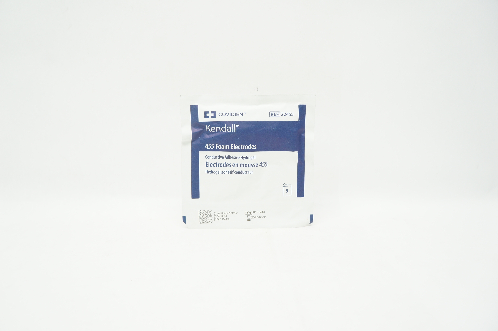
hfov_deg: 67.4
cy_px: 166
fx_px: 373
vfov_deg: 47.8
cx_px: 249
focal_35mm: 27
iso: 400
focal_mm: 18
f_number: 5.6
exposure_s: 1/50
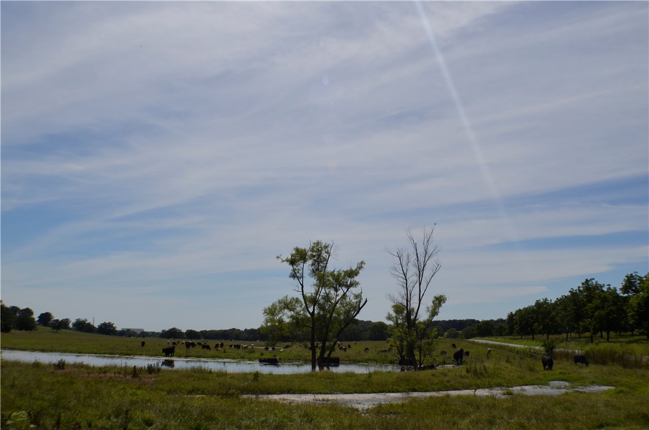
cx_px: 324
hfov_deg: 41.2
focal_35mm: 48
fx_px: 863
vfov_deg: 27.9
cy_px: 215
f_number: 10
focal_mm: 32
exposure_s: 1/400
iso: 100
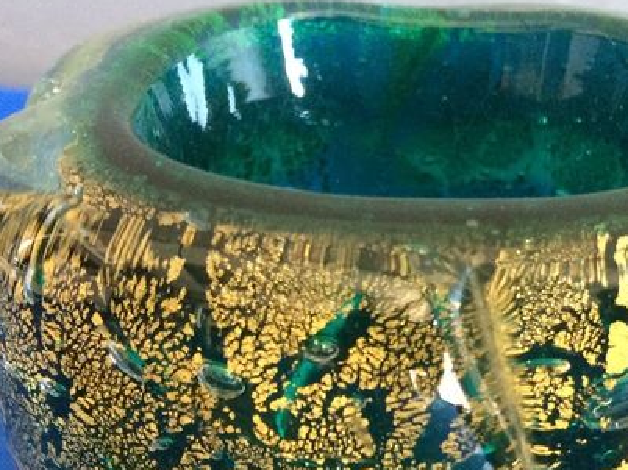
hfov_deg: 29.8
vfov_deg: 21.8
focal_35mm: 65
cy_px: 460
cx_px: 367
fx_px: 1179
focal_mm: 4.15
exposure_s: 1/30
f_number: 2.2
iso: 250
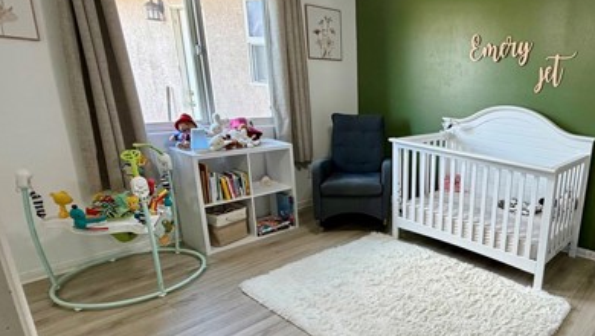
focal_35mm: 25
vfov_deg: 45.9
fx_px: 395
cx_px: 474
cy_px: 197
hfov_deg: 67.2
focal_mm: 2.22
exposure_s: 1/120
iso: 250
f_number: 2.2
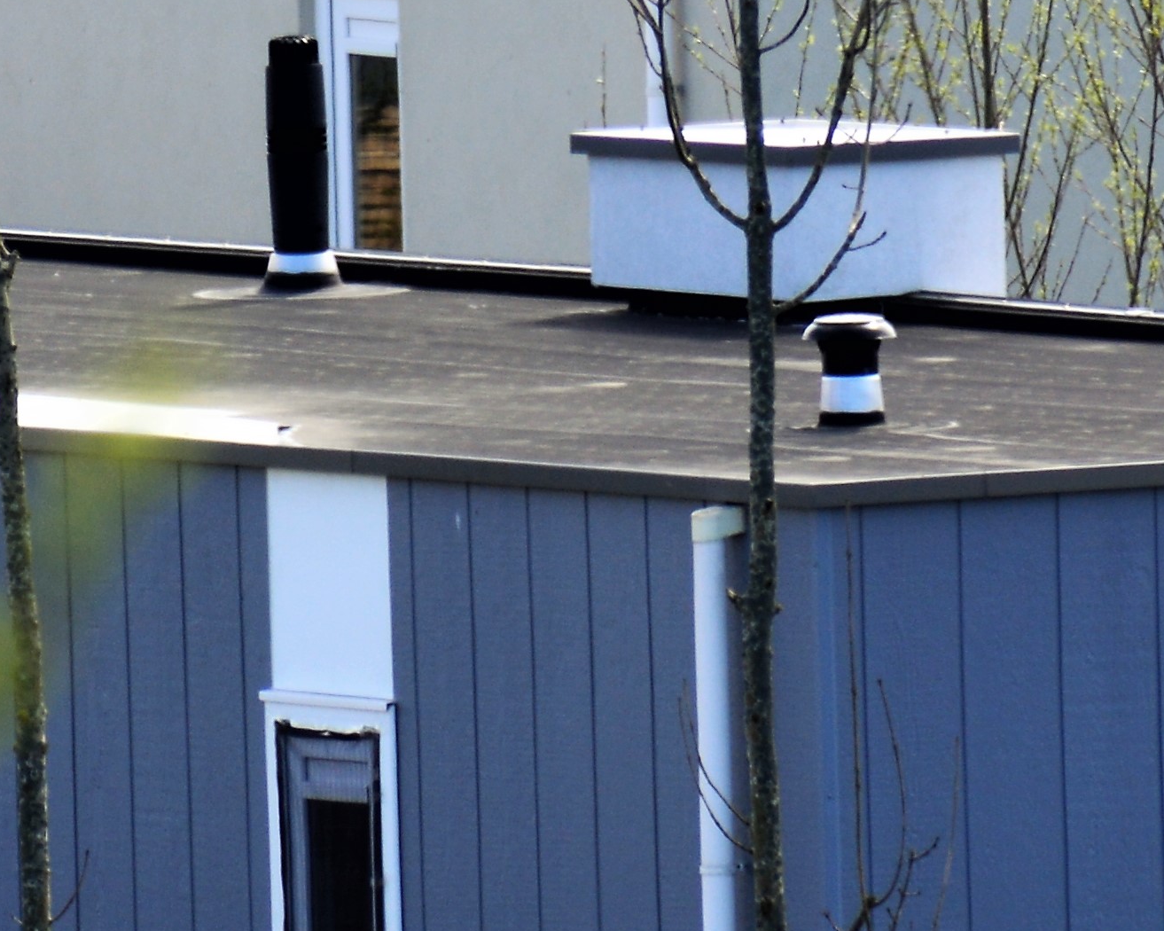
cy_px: 5
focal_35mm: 1930
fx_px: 66478
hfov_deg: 1.0
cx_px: -324
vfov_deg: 0.8
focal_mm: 300
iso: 160
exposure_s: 1/125
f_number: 9
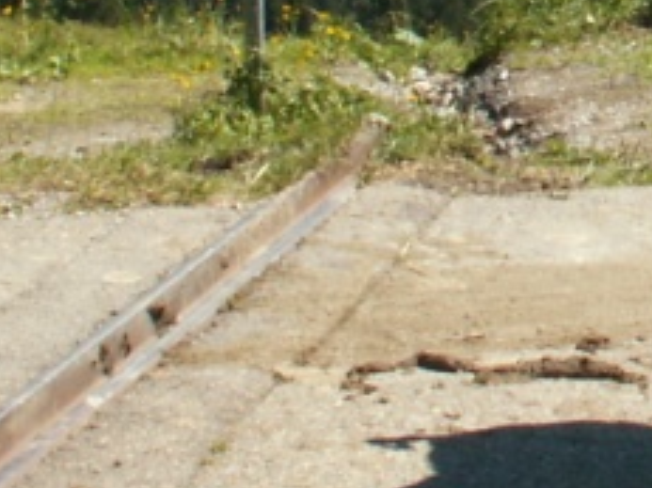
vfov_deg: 9.3
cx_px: 914
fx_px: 2918
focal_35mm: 155
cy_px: -226
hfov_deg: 12.3
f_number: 8
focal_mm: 5.86
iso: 50
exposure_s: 1/100
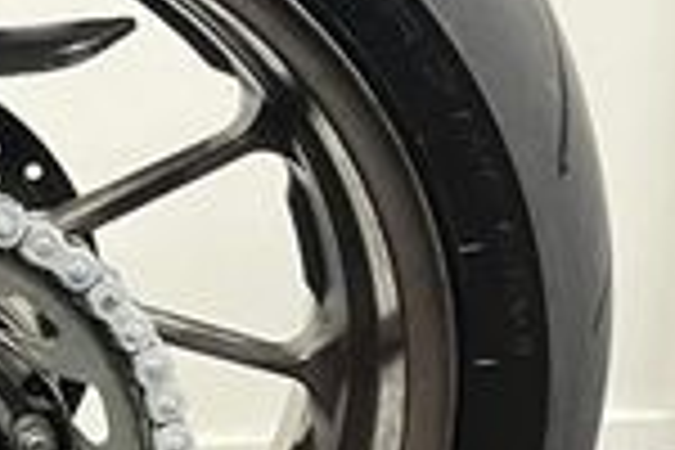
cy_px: 504
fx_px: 2156
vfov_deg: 11.7
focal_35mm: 115
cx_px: -288
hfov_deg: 16.5
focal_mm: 5.1
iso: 400
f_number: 1.6
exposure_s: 1/33
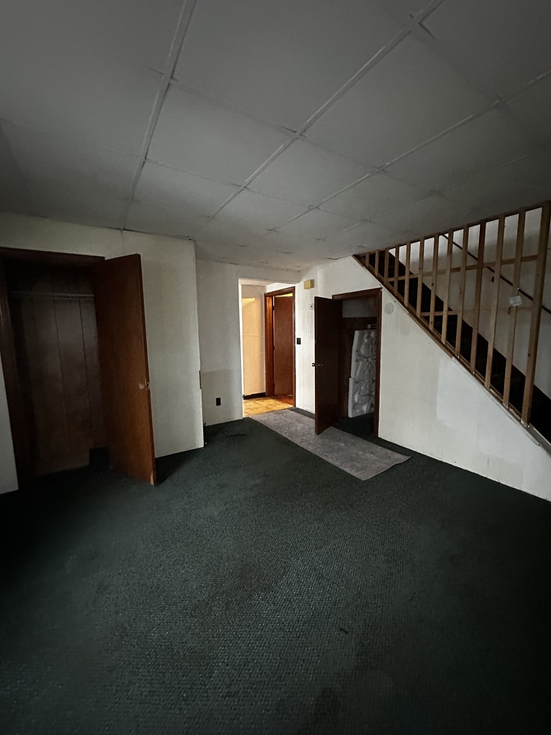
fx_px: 297
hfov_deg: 85.7
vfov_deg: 102.1
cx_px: 276
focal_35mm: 14
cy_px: 368
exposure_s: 1/39
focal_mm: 2.22
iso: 1250
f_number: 2.2
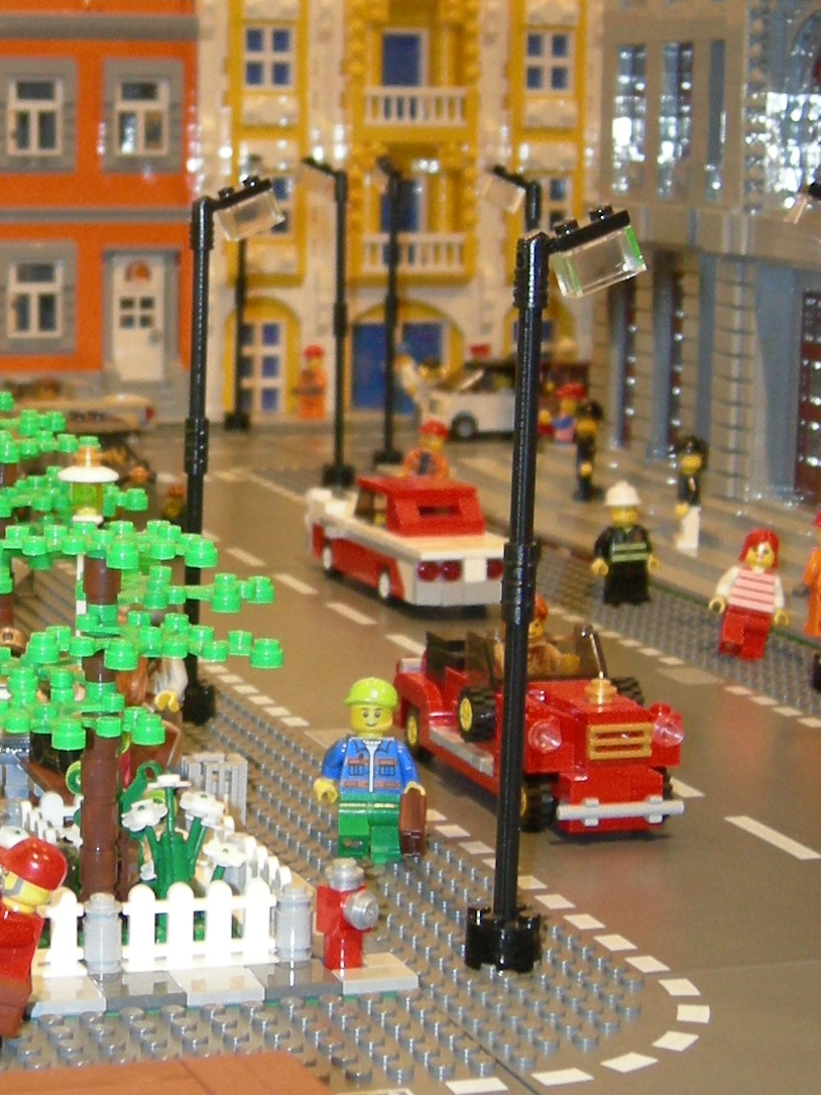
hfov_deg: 16.9
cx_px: 58
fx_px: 2719
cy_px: 455
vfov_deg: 22.7
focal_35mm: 86
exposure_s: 1/23.7
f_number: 2.7
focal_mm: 7.5
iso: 200
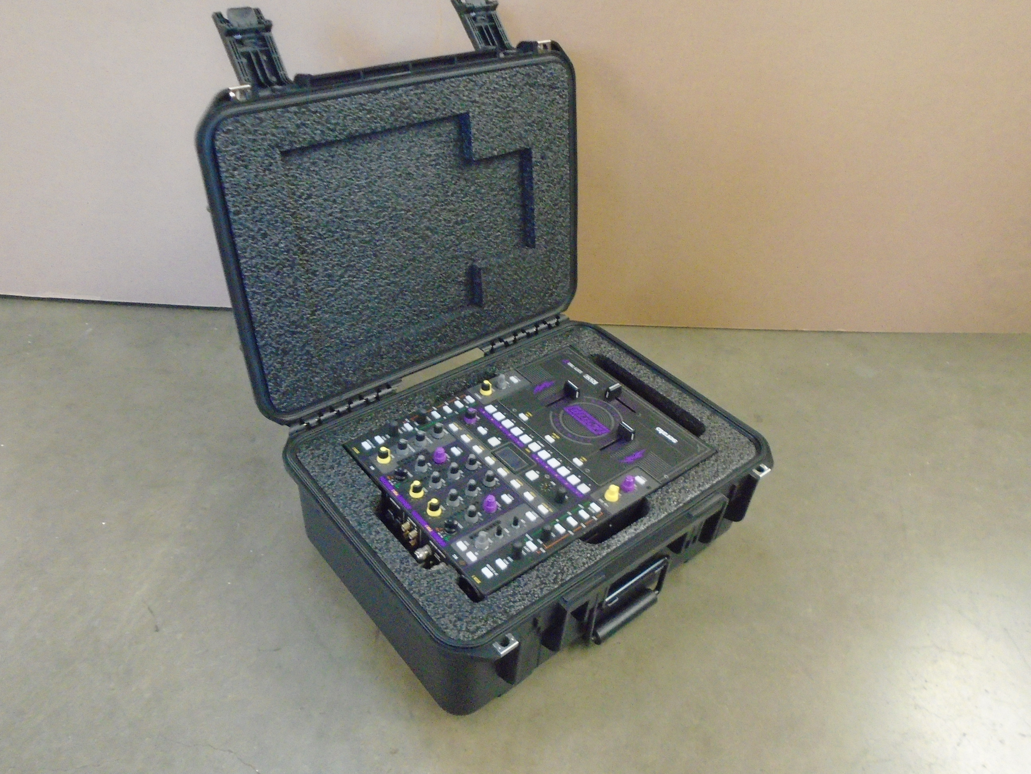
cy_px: 387
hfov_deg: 67.3
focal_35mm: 26
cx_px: 516
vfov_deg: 53.1
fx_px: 774
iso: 800
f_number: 3.2
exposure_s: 1/13
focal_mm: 4.6
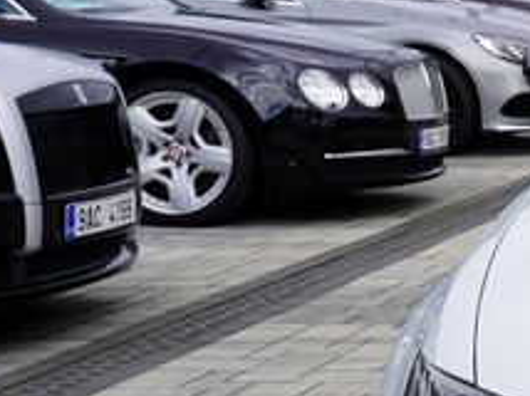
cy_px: 354
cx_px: 1117
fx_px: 2111
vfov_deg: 10.7
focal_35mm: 138
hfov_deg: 12.3
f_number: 9
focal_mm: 30
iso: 100
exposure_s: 1/125
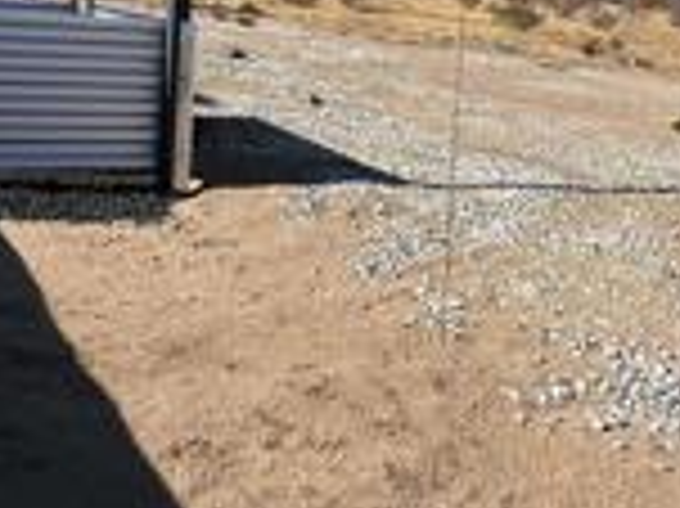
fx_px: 1080
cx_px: 419
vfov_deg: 25.6
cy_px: 40
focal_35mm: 55
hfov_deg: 34.8
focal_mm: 1.57
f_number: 1.8
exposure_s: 1/2660
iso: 32
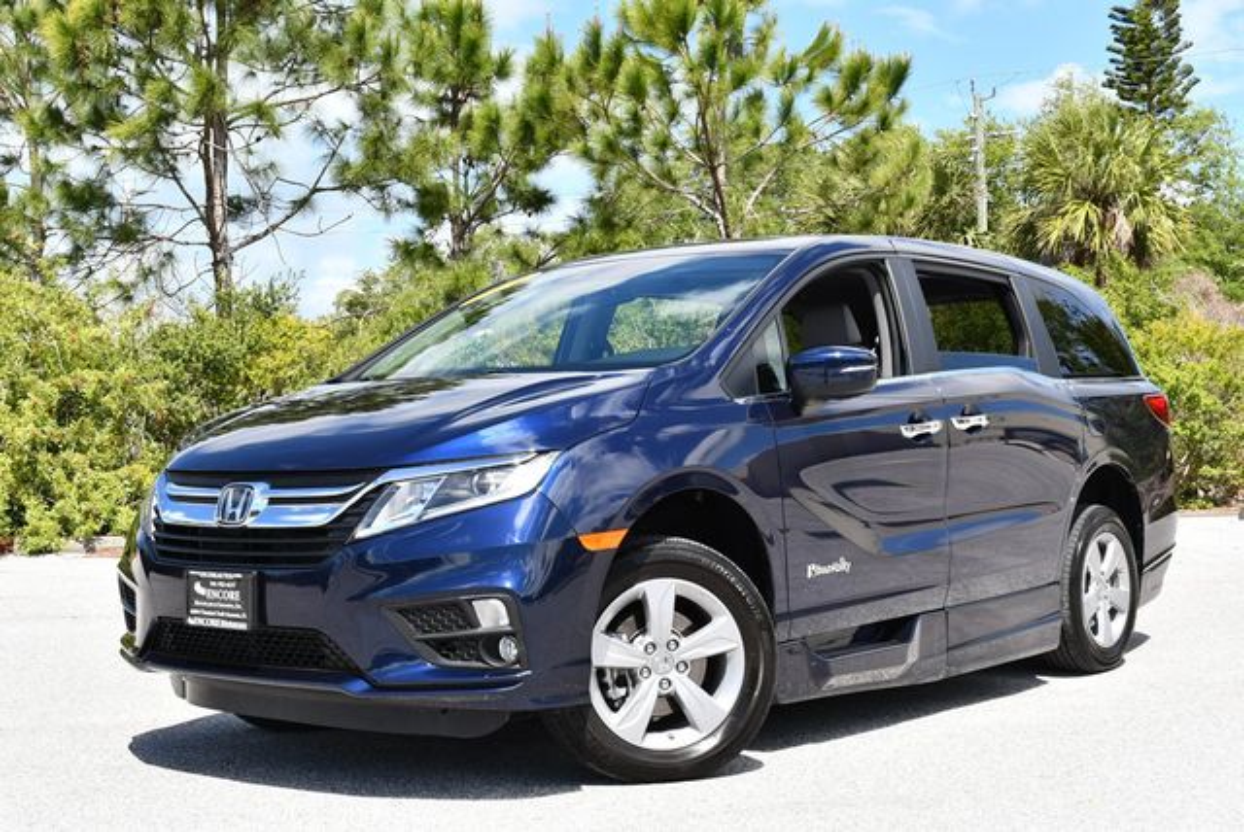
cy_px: 416
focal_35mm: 48
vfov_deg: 28.1
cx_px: 622
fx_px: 1660
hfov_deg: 41.1
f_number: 8
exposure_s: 1/250
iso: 140
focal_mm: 24
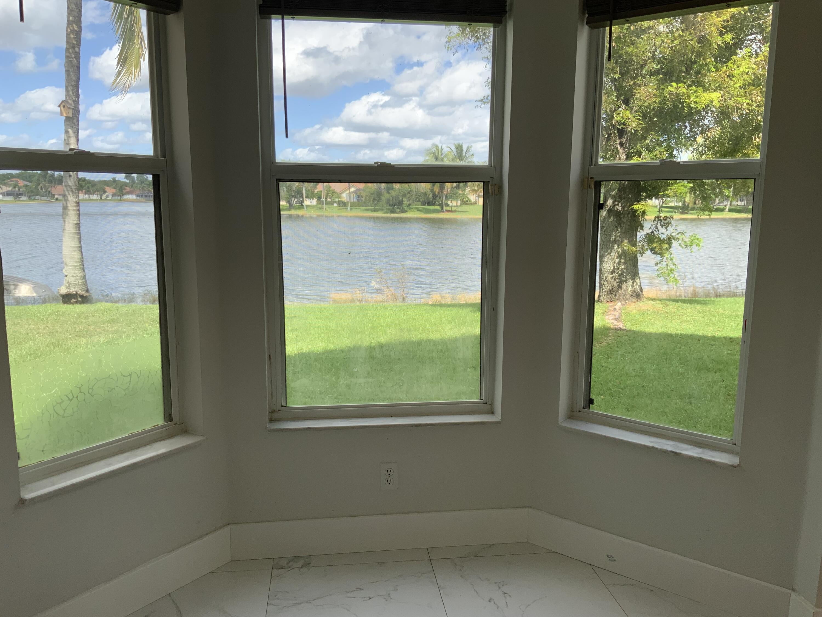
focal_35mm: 29
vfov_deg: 48.2
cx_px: 411
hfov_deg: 61.7
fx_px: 689
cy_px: 308
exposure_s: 1/620
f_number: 1.8
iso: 16
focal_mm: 3
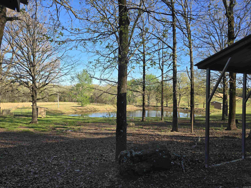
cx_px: 126
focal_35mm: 23
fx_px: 167
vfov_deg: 58.9
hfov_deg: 73.9
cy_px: 94
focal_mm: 6.3
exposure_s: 1/297
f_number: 1.7
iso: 12
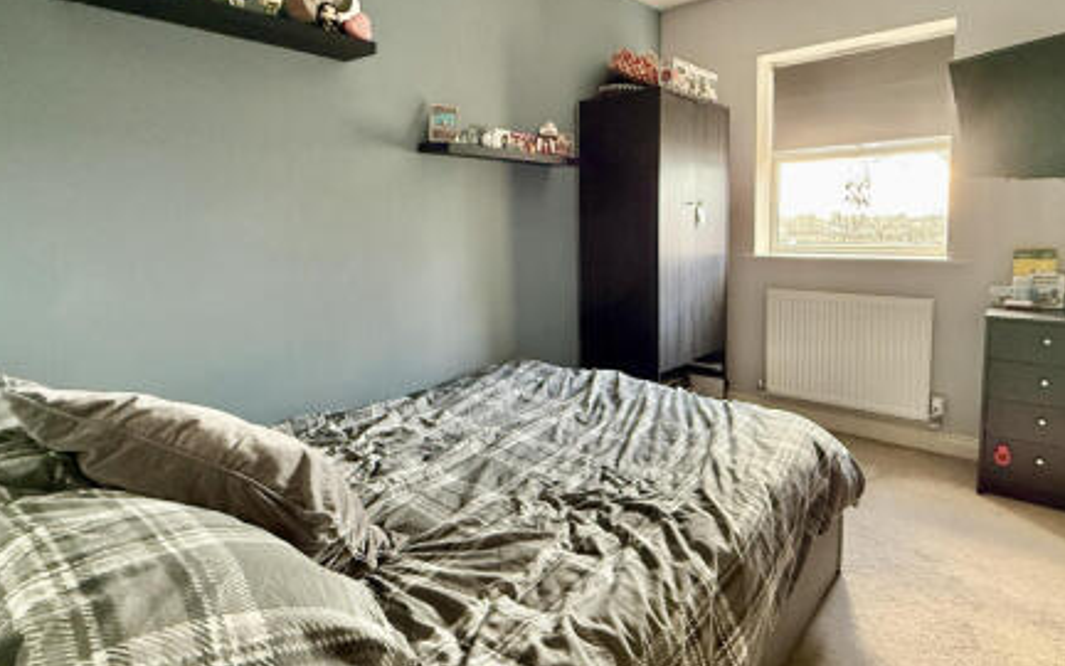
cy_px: 268
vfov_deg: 59.2
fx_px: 580
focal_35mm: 20
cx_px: 568
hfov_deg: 84.9
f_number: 2.2
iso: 500
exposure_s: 1/60
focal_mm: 2.22
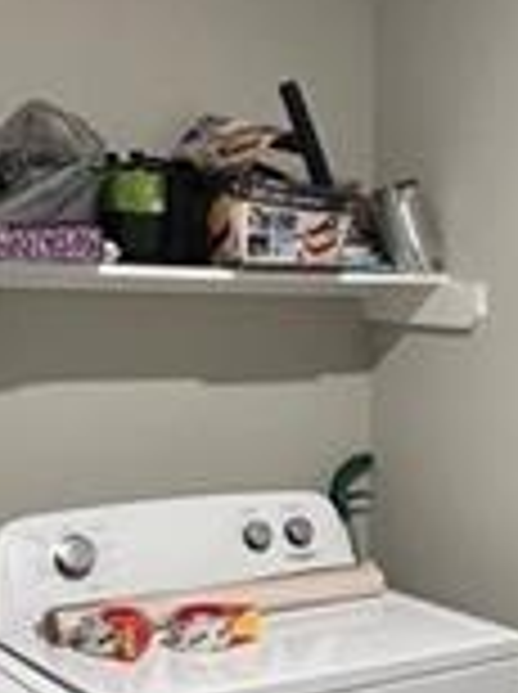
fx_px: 1301
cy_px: 472
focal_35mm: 65
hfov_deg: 21.4
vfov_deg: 29.6
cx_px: 568
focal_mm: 1.57
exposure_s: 1/60
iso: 320
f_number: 1.8
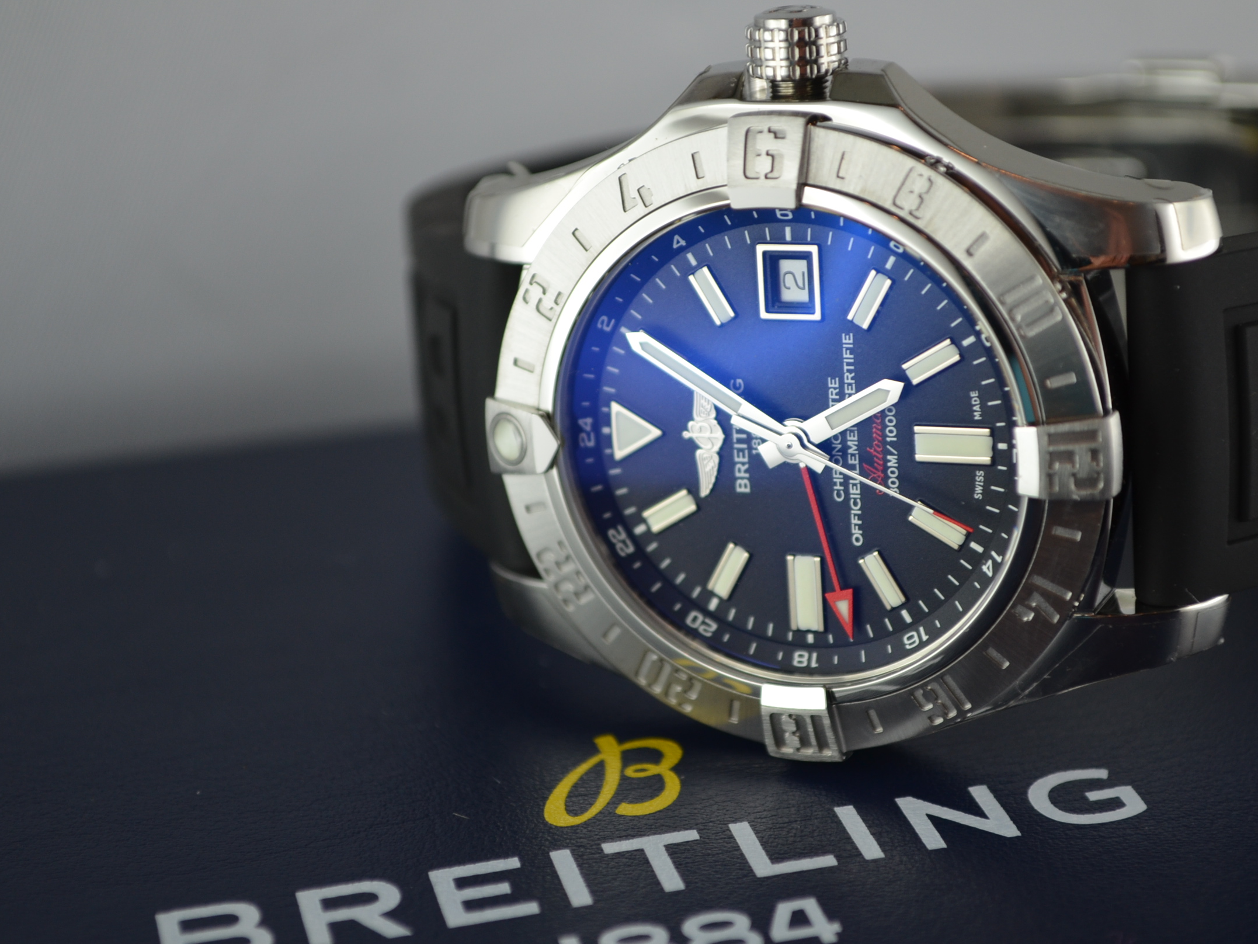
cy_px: 468
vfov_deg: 16.3
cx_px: 691
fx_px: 3291
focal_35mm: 91
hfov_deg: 21.6
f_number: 5.6
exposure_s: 1/125
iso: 360
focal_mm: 55
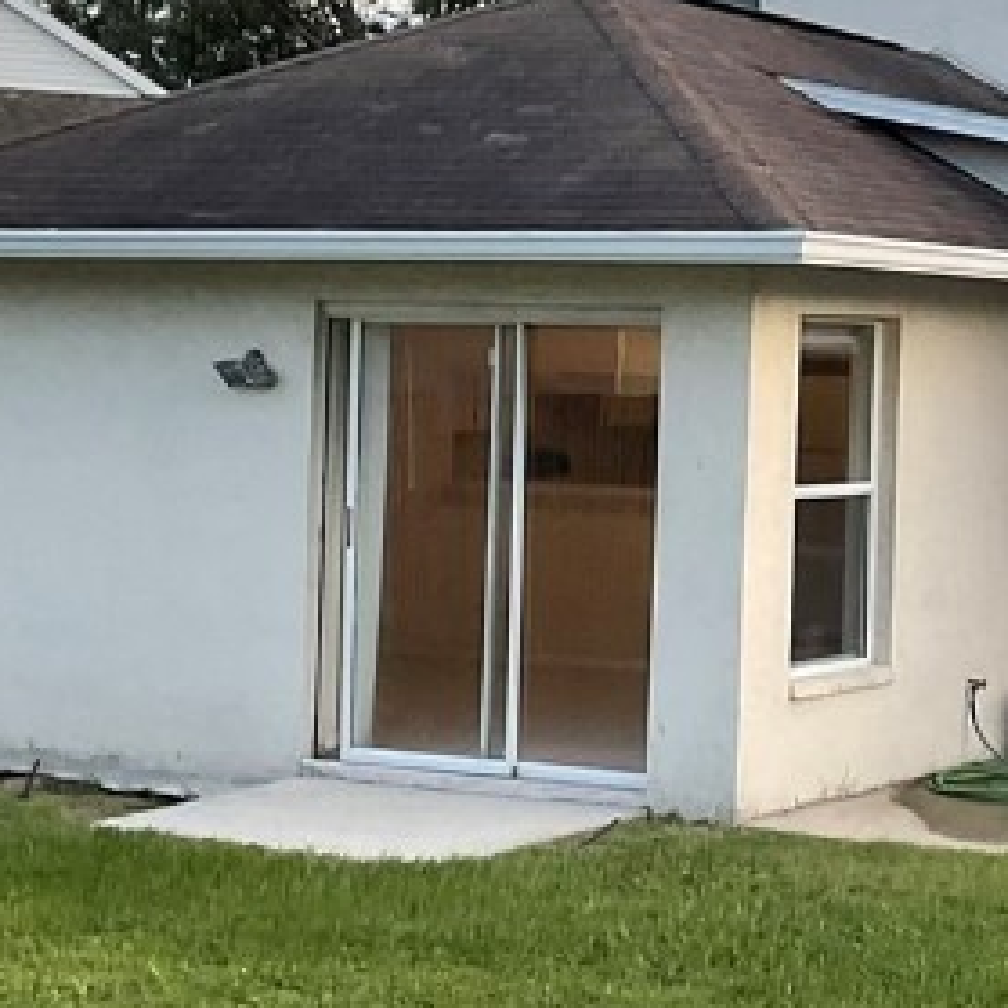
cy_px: 340
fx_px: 3097
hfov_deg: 18.0
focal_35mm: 94
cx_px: 1015
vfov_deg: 18.4
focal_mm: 3
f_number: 1.8
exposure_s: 1/120
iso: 40
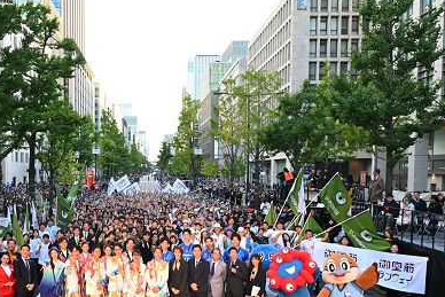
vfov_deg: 36.6
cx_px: 135
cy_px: 192
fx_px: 445
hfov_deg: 51.7
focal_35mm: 36
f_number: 7.1
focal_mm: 24
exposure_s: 1/200
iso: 1250
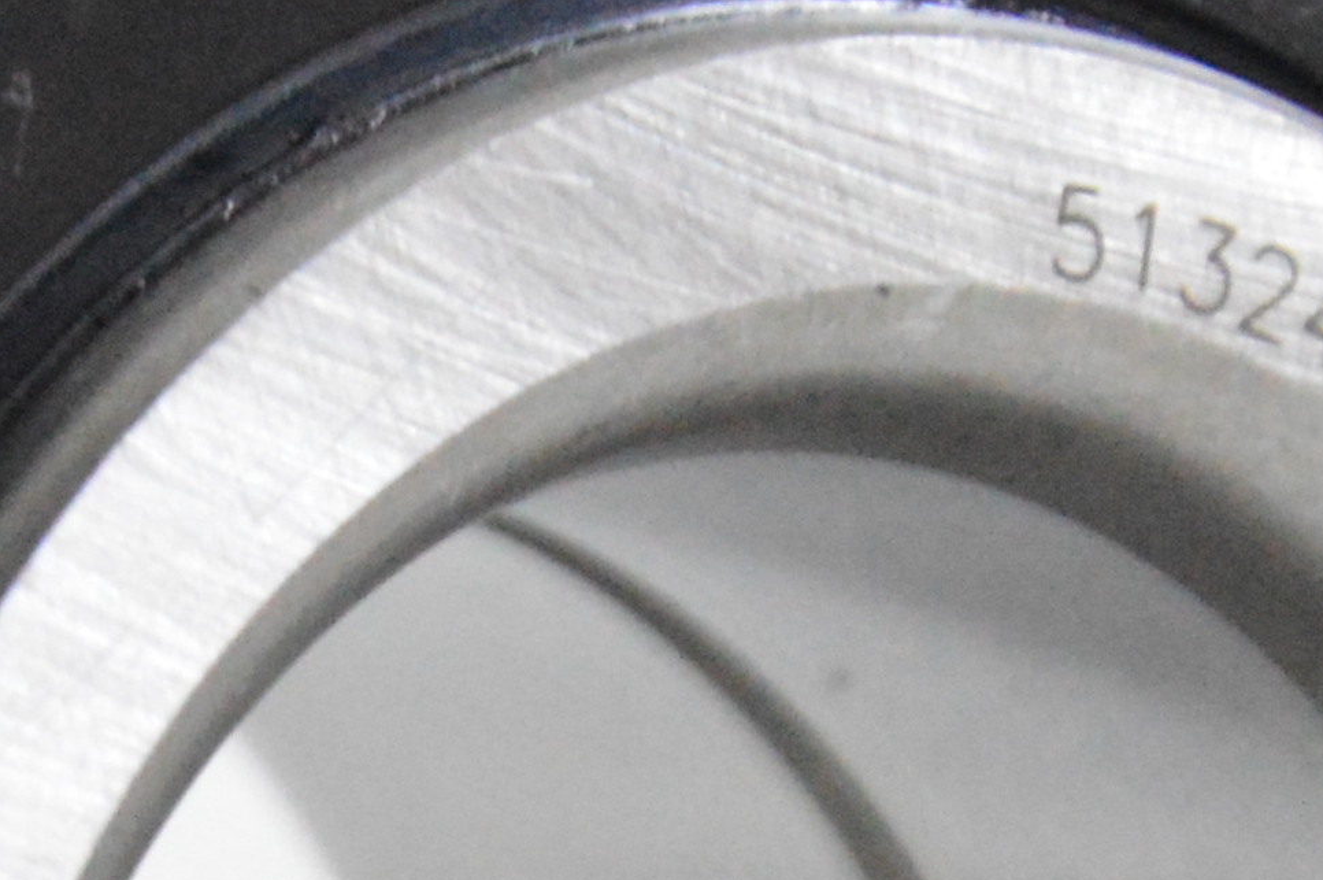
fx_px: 24010
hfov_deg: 3.2
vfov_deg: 2.1
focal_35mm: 654
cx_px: 240
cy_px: 1687
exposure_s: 1/100
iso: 3200
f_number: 7.1
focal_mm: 70
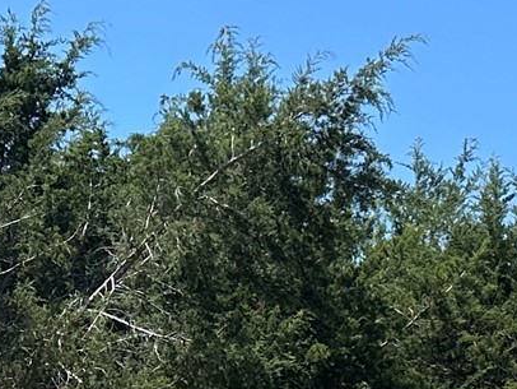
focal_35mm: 121
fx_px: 1808
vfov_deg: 11.3
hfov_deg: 16.0
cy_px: 726
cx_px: 24
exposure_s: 1/5000
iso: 80
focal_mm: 6.86
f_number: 1.78
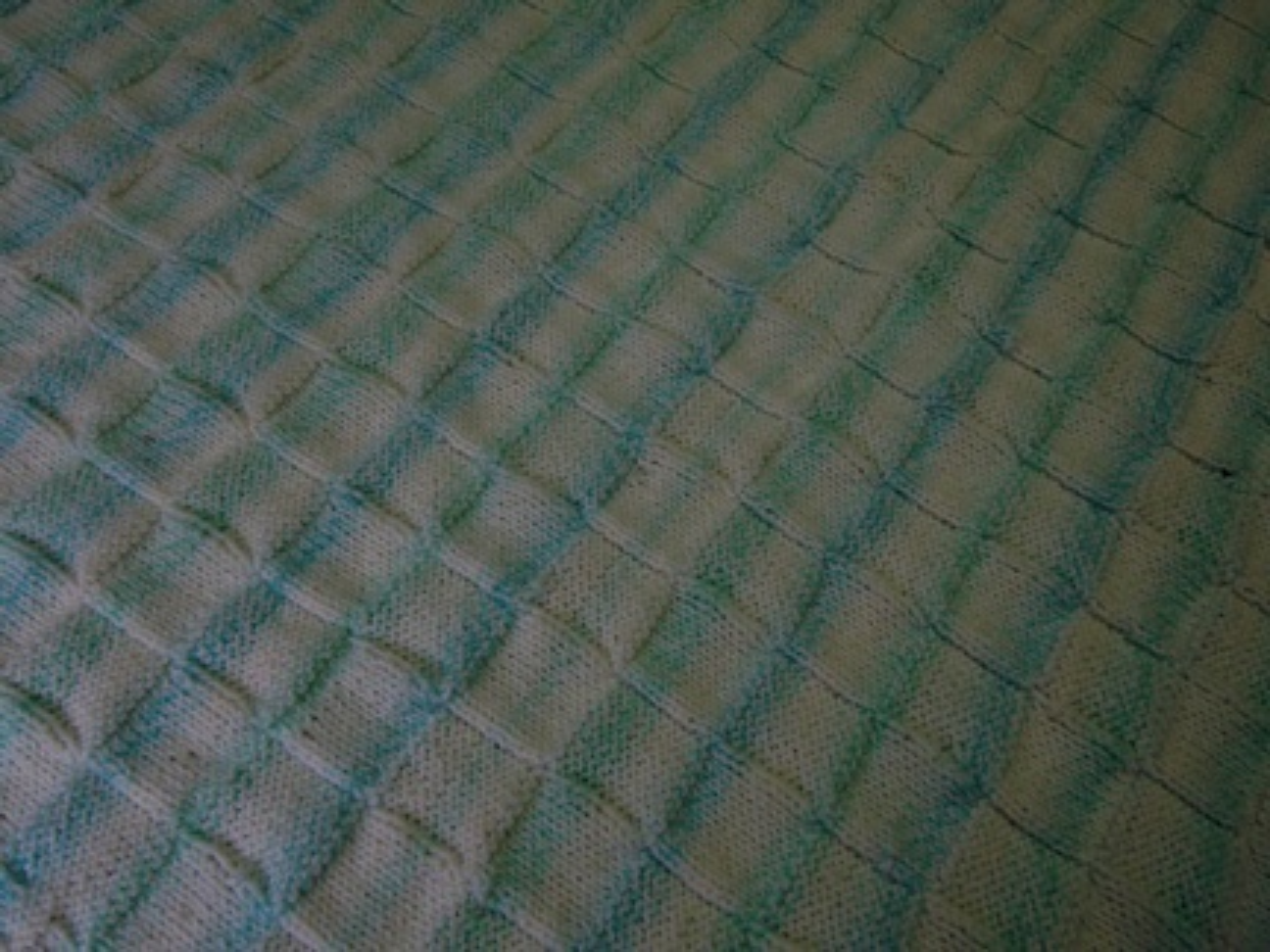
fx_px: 1101
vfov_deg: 46.8
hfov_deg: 60.0
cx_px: 635
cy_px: 476
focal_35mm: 30
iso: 100
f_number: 3.5
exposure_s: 1/160
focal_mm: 5.4
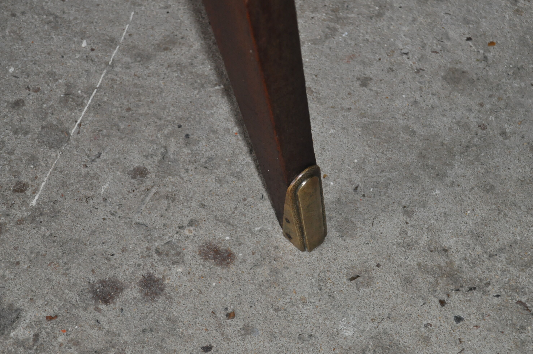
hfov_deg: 34.0
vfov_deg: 22.9
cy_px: 183
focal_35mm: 59
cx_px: 285
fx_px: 873
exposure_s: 1/60
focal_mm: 36
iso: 800
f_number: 5
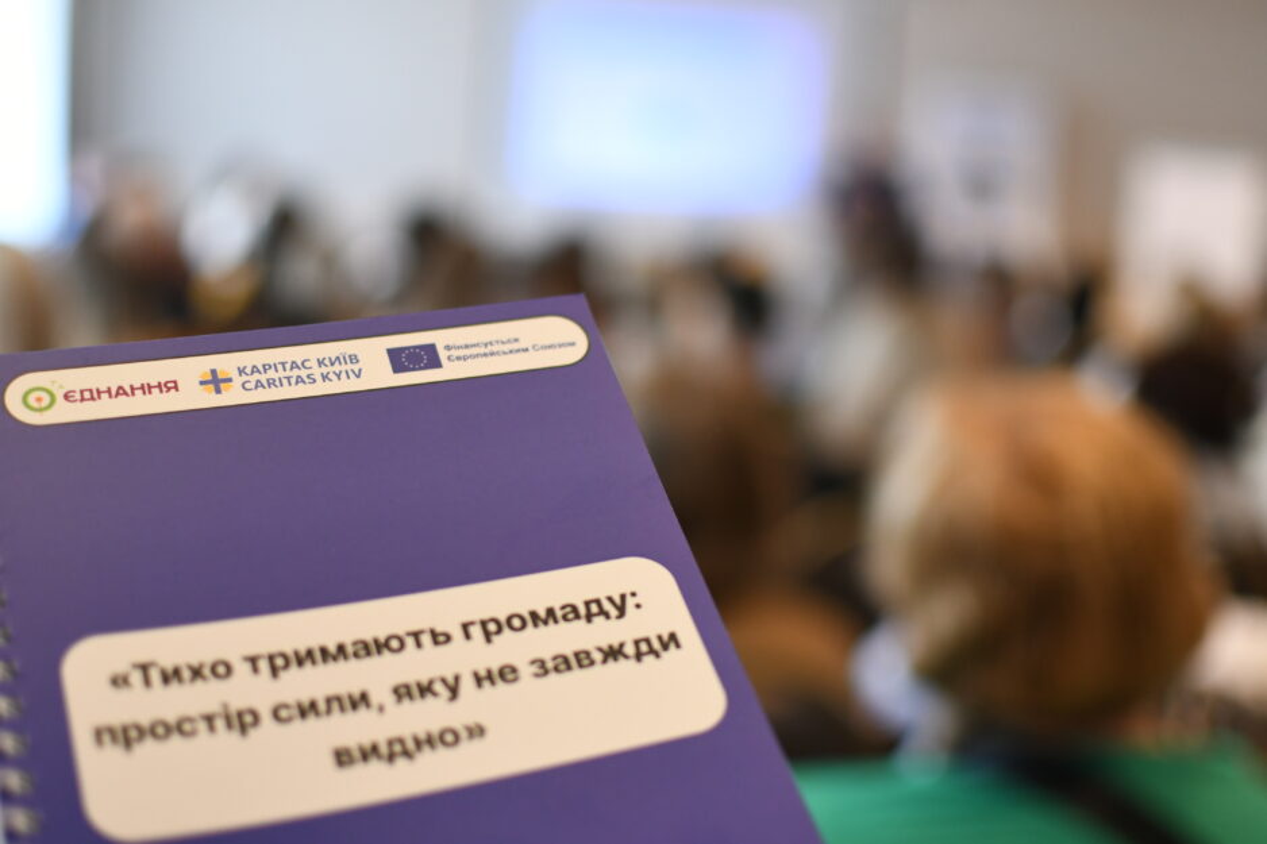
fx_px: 1830
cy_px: 422
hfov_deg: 38.2
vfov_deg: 26.0
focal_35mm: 52
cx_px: 634
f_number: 2
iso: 1000
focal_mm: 35
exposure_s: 1/320
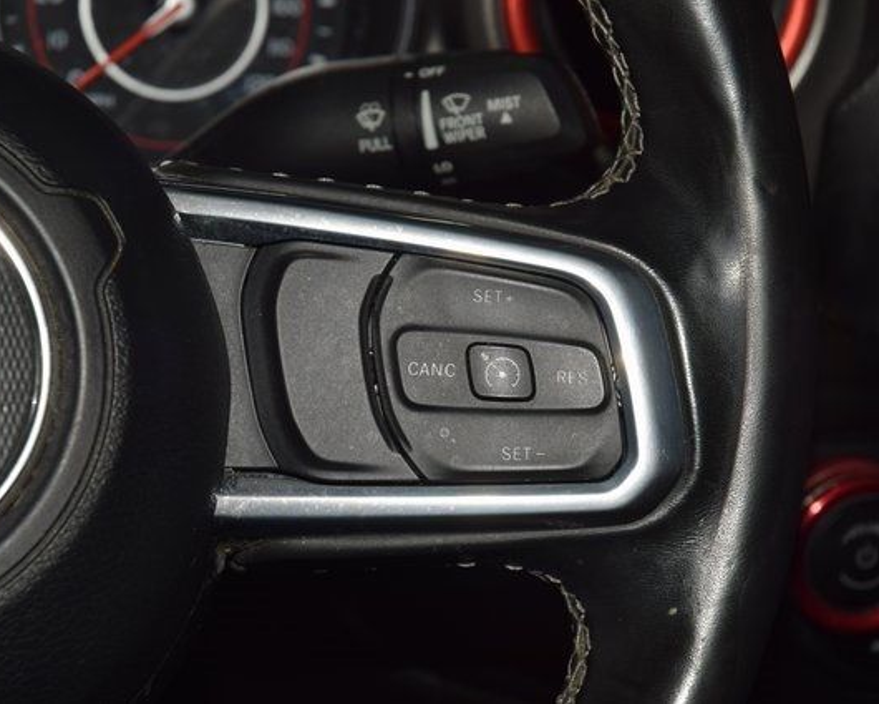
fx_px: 3096
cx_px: 403
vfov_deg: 13.0
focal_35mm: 119
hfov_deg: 16.2
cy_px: 351
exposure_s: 1/125
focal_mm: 70
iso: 100
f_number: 8
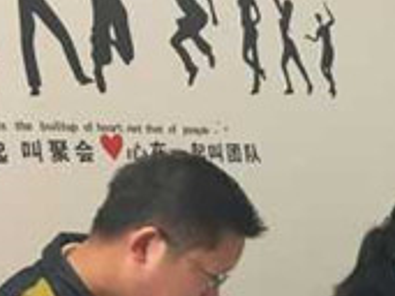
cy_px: 446
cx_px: 661
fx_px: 1163
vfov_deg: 13.6
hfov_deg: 16.7
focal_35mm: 102
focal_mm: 4.15
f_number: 2.2
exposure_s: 1/33
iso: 250
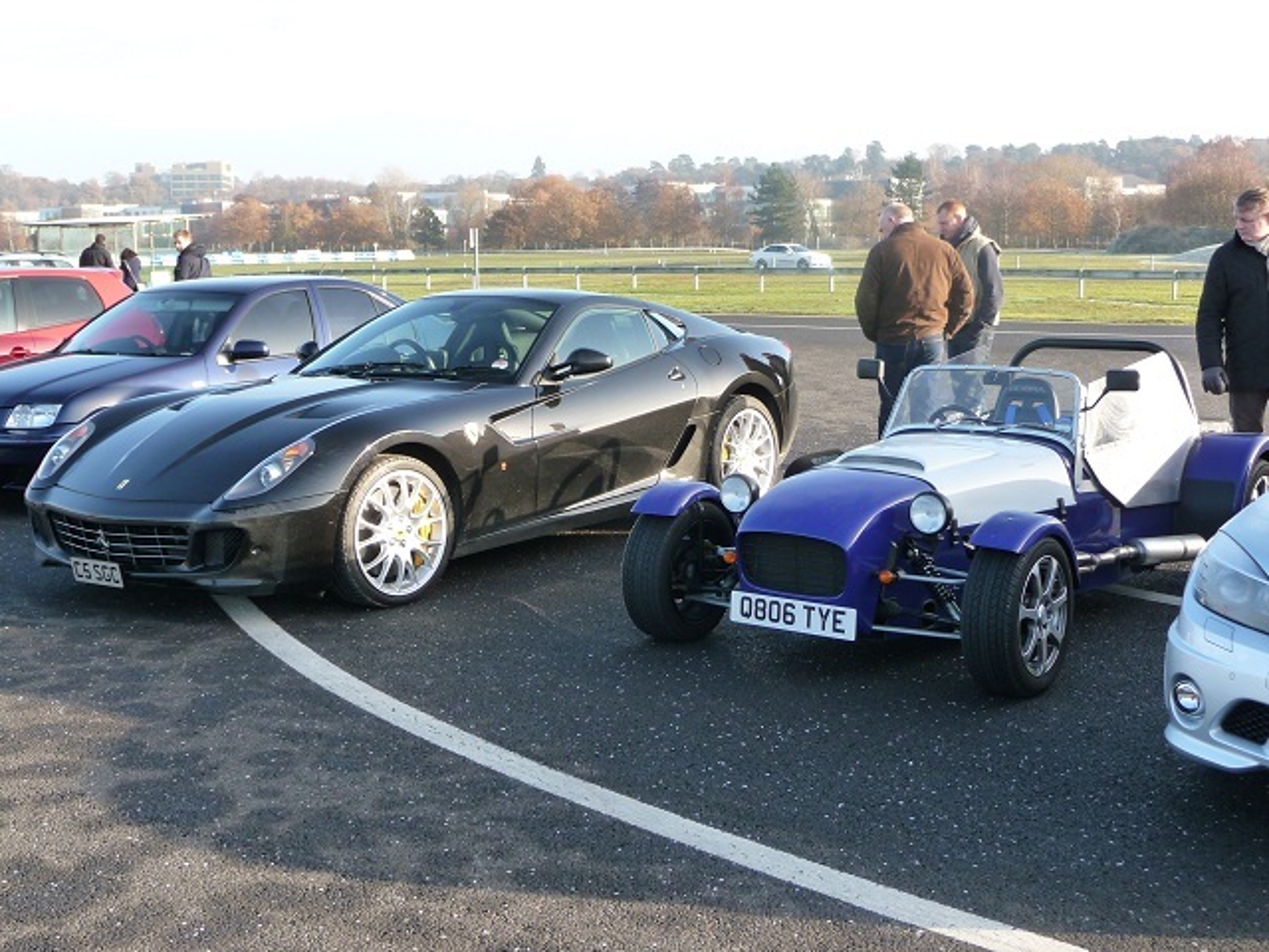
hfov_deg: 39.7
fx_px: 1760
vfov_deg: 30.3
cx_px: 634
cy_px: 476
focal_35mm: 48
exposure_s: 1/125
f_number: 4.2
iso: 160
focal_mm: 8
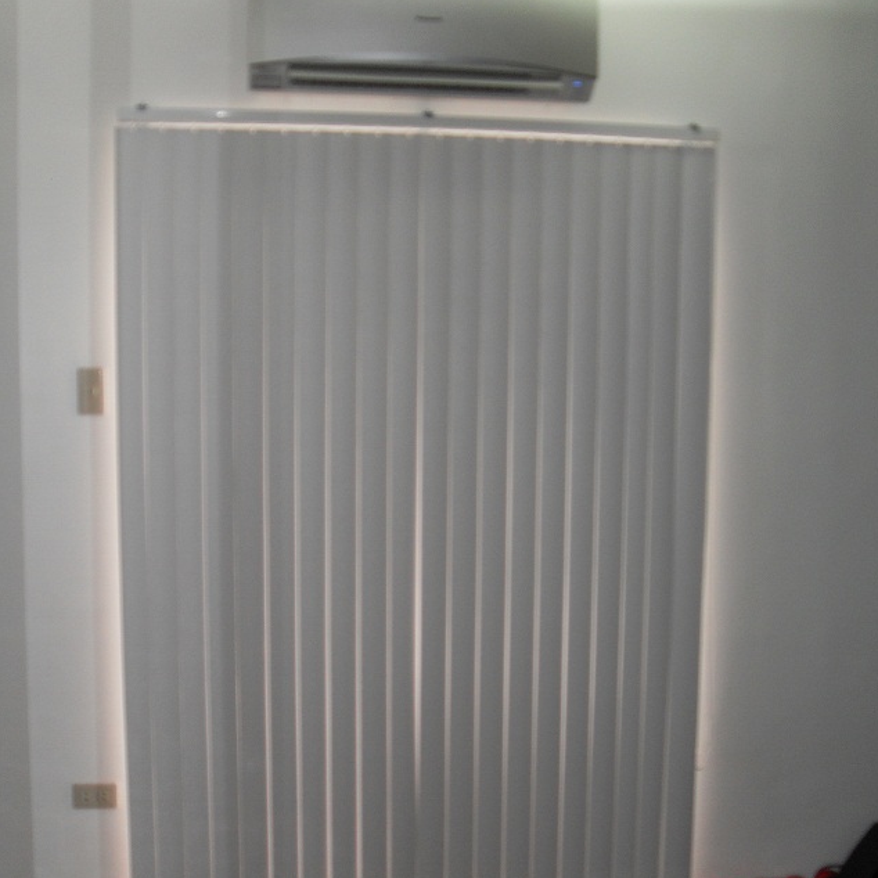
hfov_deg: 38.3
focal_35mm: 44
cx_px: 440
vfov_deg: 38.2
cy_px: 532
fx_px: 1263
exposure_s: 1/45
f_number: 2.8
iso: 100
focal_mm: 6.3
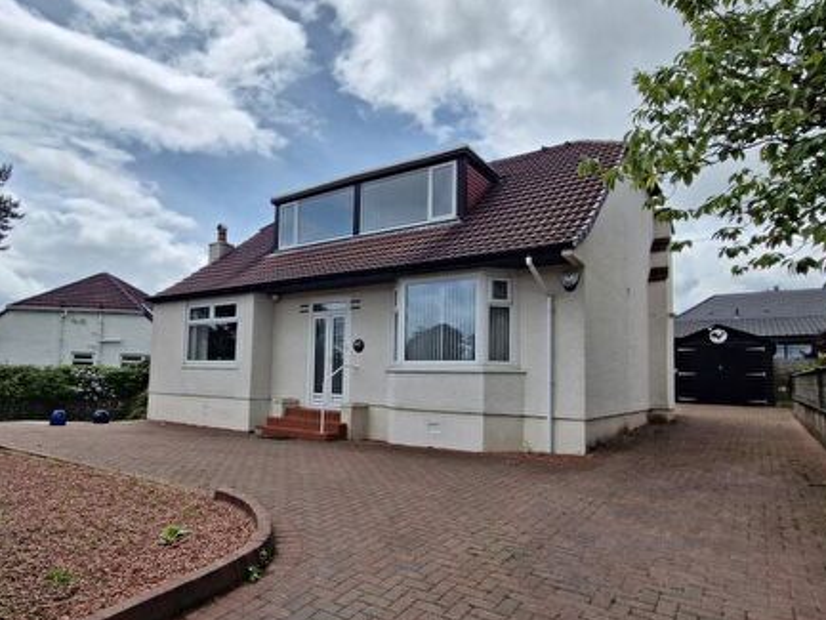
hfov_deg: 78.6
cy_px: 346
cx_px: 361
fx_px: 501
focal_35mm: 21
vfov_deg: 63.3
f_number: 2.2
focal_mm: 1.74
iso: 50
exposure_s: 1/3088
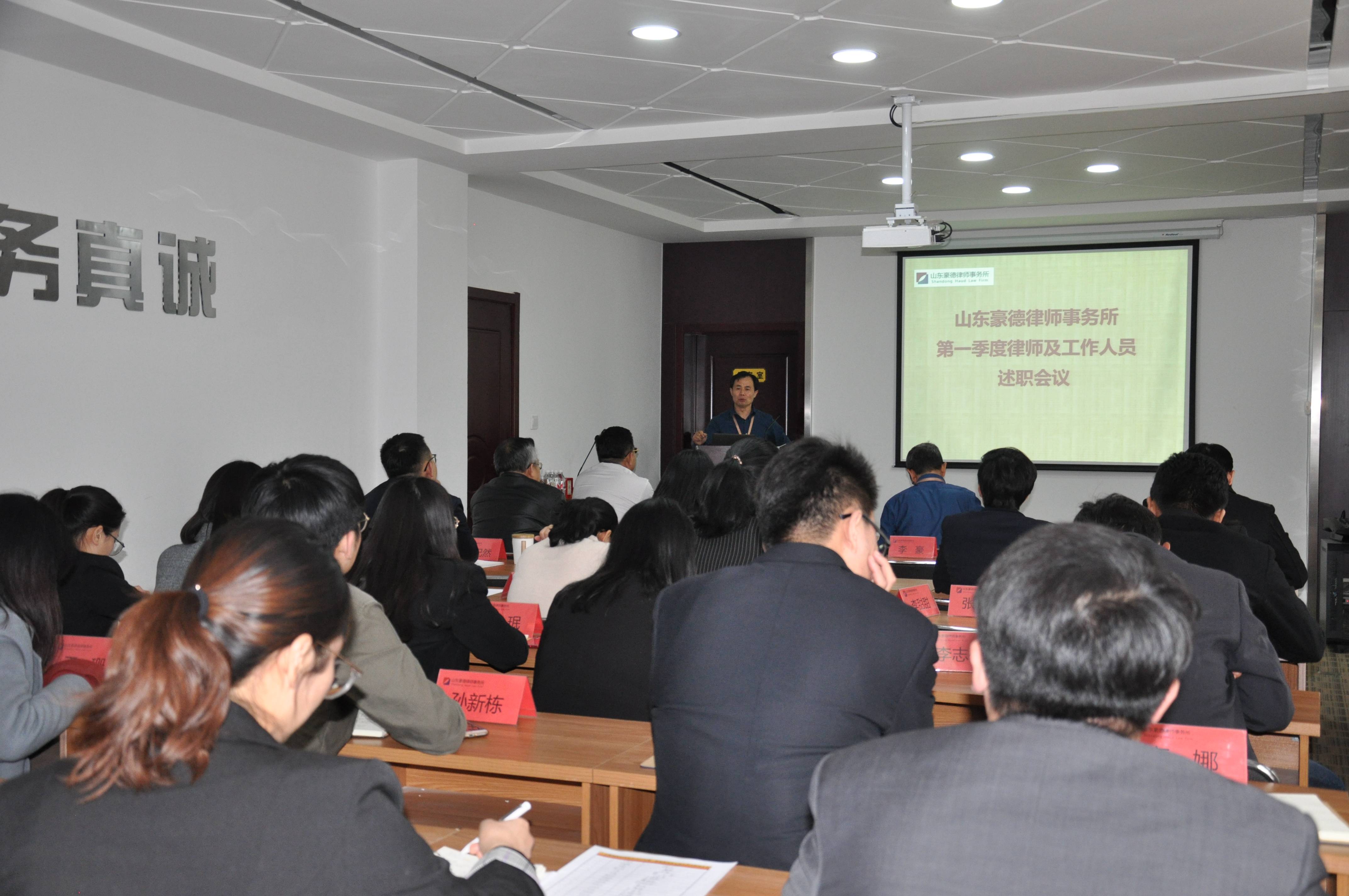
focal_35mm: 38
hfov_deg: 51.3
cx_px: 674
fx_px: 1403
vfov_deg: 35.4
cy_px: 448
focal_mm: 25
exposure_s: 1/60
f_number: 4
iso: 800
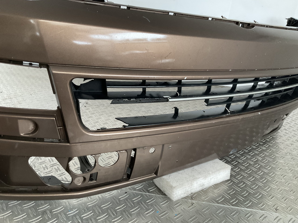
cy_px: 112
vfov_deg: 48.2
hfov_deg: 61.7
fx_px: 250
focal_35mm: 29
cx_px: 149
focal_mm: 3
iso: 250
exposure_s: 1/60
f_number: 1.8
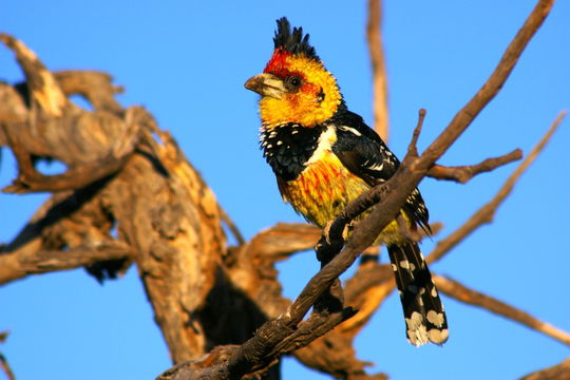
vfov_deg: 3.1
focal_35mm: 450
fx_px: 7124
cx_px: 285
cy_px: 190
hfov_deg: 4.6
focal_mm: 300
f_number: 8
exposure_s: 1/750
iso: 200
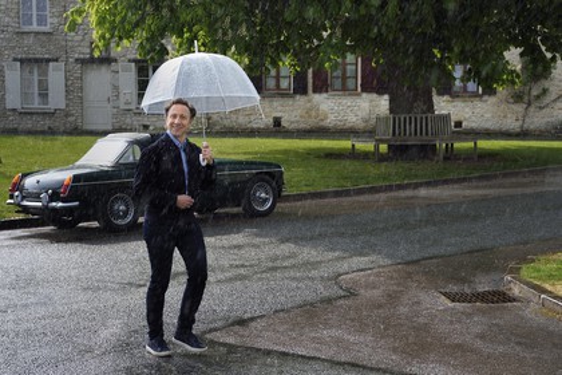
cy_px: 188
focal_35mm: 70
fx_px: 1093
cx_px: 281
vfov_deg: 19.5
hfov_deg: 28.8
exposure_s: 1/320
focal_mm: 70
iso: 200
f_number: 6.3
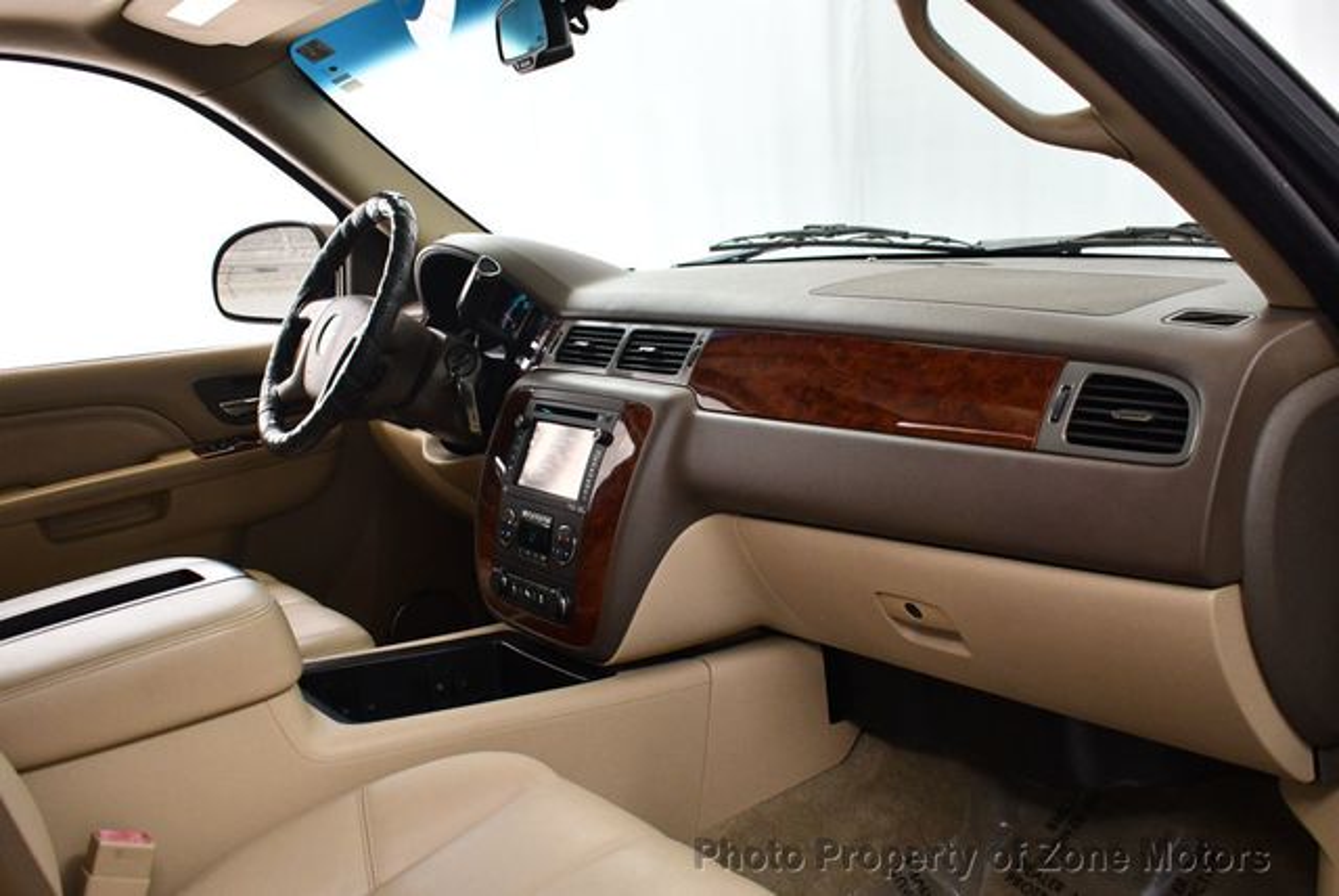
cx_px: 670
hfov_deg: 53.1
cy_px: 448
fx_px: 1340
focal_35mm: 36
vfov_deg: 36.9
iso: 1100
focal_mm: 18
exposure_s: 1/125
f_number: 3.5
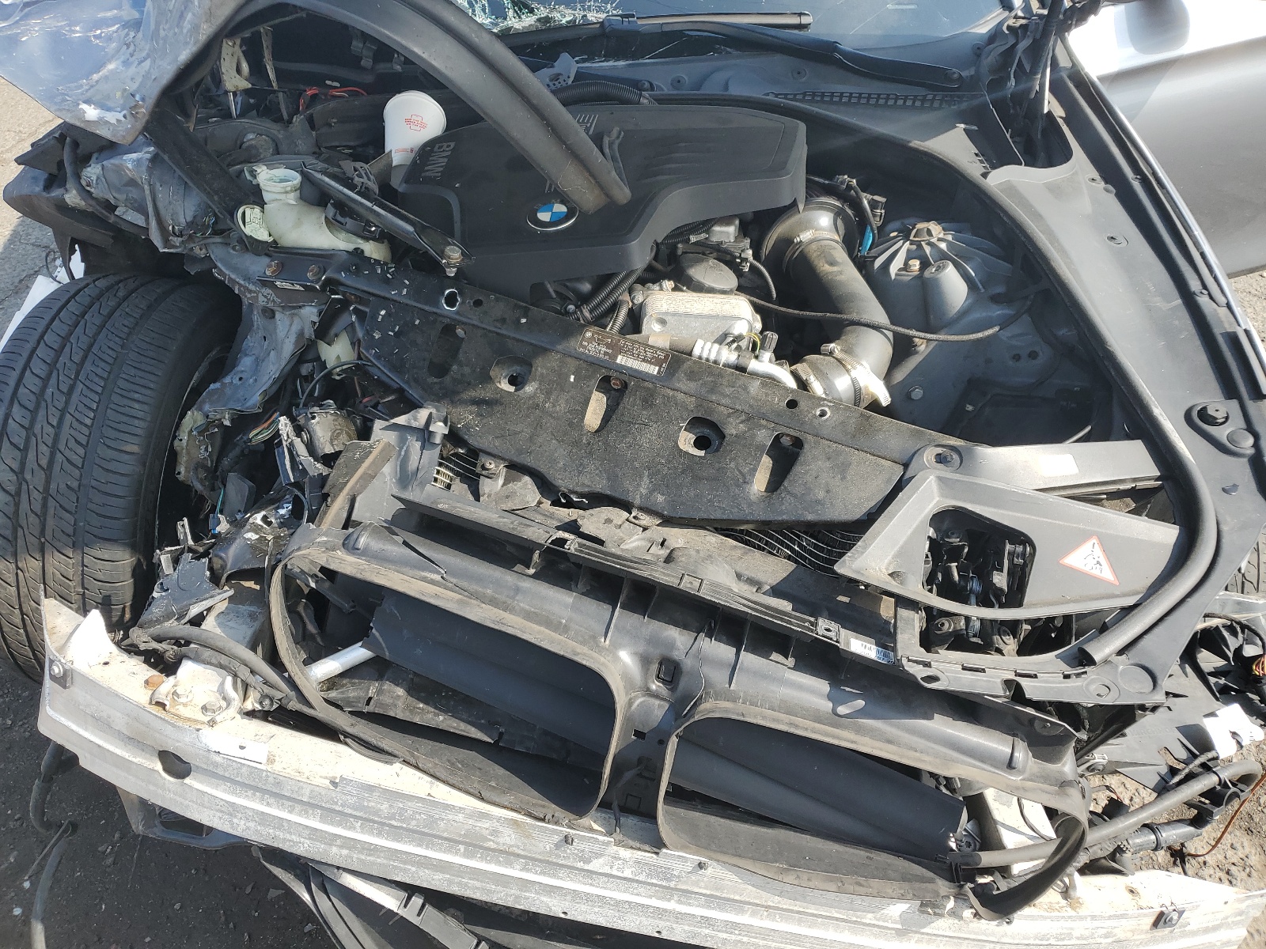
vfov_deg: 53.1
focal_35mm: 26
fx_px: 951
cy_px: 474
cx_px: 633
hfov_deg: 67.3
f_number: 1.5
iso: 50
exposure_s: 1/1111
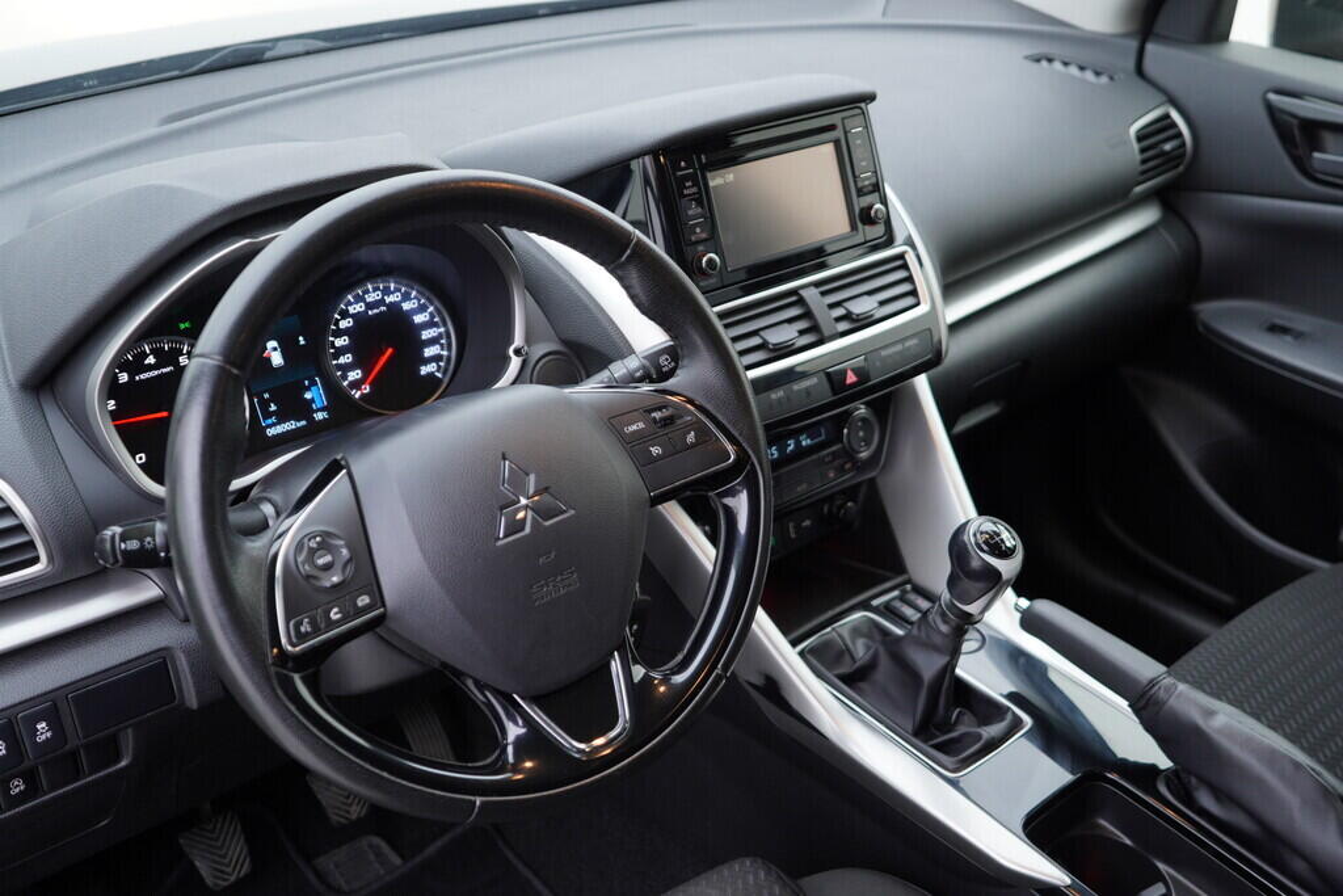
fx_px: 1343
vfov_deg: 36.9
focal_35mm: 36
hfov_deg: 53.1
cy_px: 448
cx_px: 672
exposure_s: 1/40
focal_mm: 24
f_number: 2.8
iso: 160
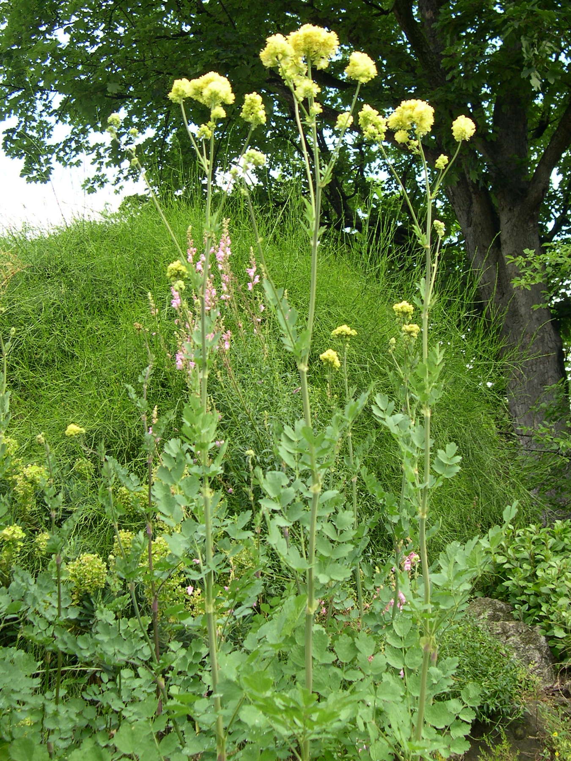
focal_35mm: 38
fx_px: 836
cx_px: 286
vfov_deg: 49.0
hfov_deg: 37.7
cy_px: 380
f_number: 2.8
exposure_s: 1/200
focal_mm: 8
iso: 100
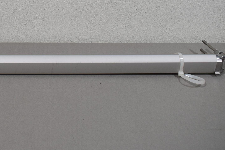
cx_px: 40
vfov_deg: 22.6
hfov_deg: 32.8
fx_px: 369
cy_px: 26
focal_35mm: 59
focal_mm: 22
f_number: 5.6
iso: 360
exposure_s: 1/125
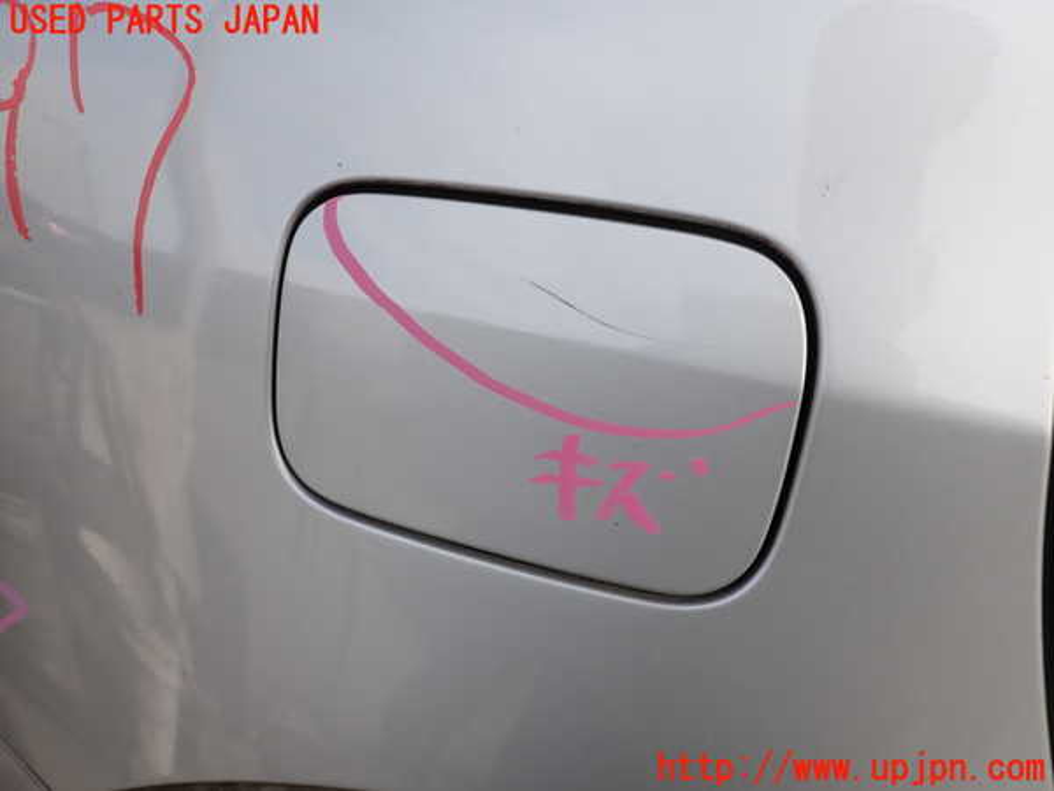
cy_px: 396
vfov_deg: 54.9
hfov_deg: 69.4
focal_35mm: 25
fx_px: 761
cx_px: 527
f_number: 2.8
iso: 100
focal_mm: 4.5
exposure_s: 1/800
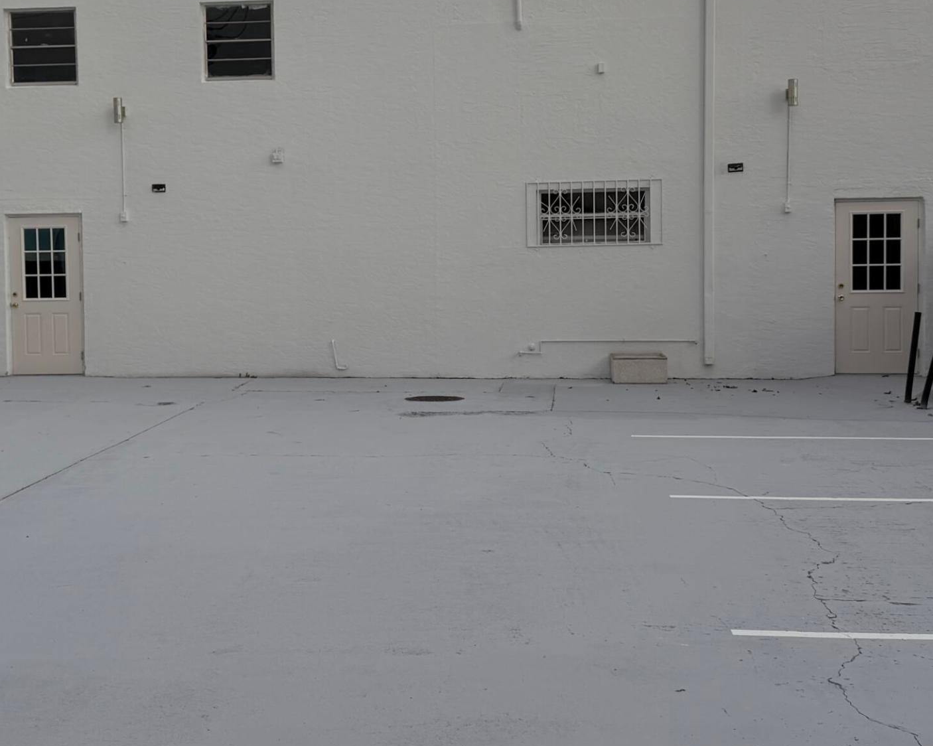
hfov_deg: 38.6
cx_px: 371
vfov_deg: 31.4
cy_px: 314
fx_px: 1325
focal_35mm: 48
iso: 80
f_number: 1.78
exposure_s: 1/2611
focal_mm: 6.76
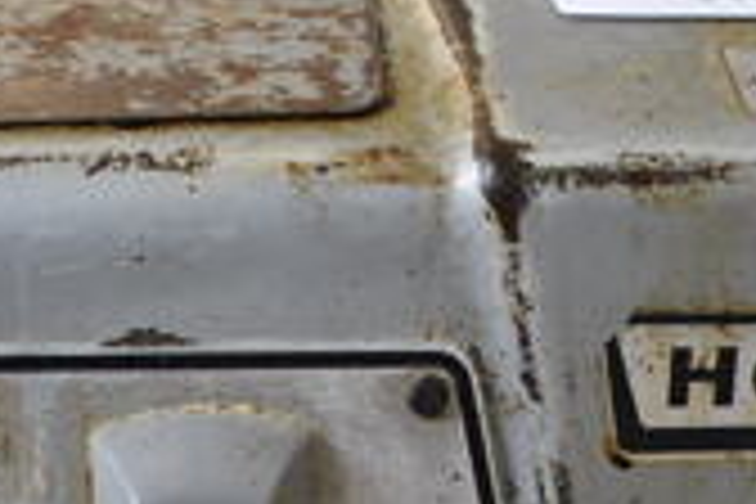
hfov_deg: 20.8
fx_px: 2058
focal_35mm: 98
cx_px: 405
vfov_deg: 13.1
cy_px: 792
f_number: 3.5
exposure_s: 1/250
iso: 720
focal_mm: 18
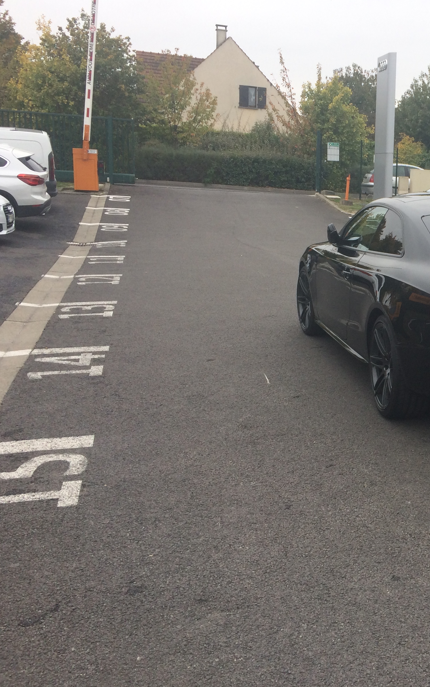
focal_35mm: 42
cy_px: 338
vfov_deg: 47.2
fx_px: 788
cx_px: 455
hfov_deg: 28.2
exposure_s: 1/295
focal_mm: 4.15
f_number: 2.2
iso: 32
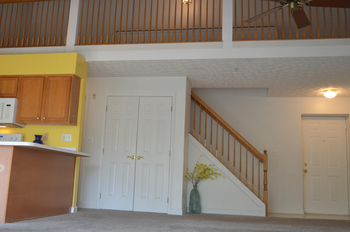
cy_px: 97
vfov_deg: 32.4
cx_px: 157
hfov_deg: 47.4
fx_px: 398
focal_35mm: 41
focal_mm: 22
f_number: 4.5
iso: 400
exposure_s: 1/80
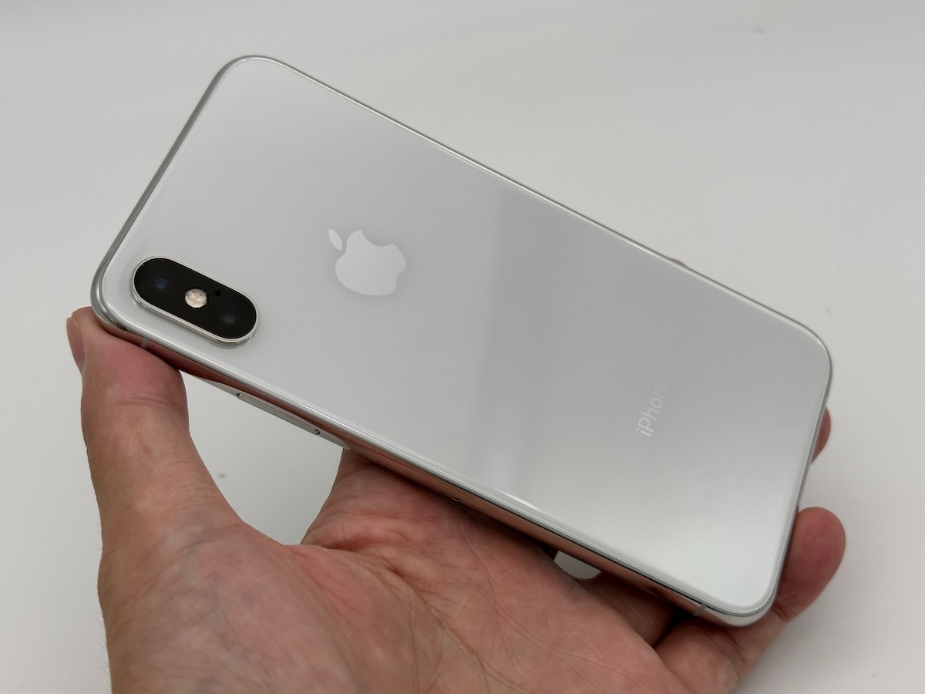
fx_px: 1283
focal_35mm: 48
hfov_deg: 39.7
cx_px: 462
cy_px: 347
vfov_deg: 30.3
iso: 64
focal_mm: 6.86
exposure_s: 1/767
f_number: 1.78
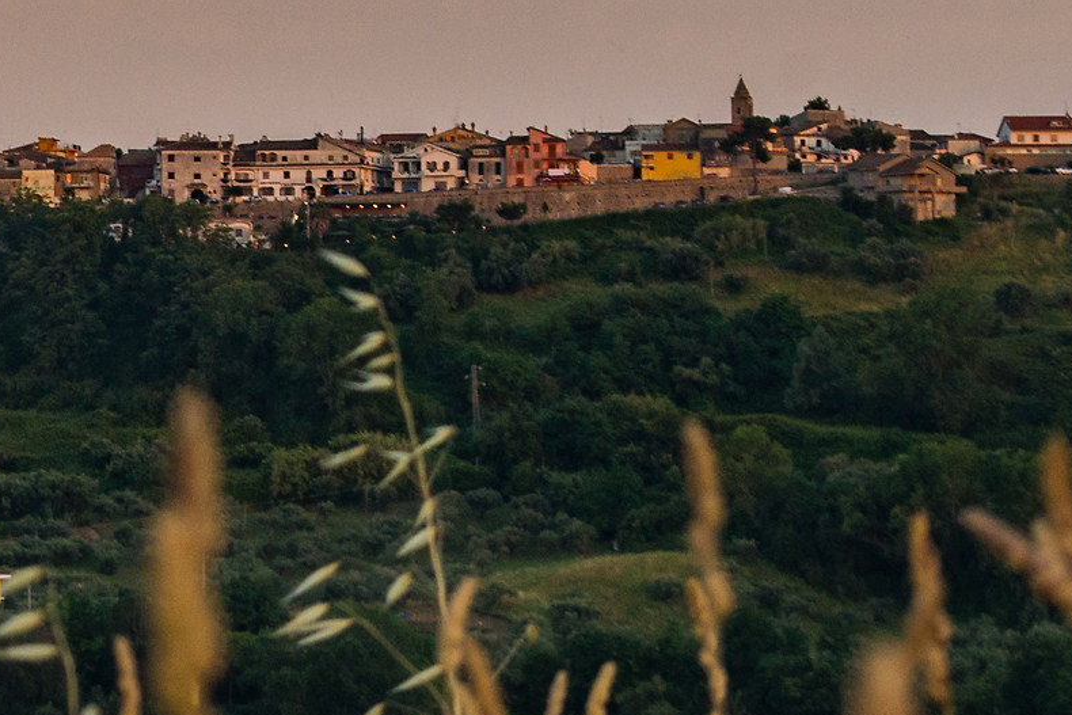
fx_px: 7461
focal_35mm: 251
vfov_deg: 5.5
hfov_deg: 8.1
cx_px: -167
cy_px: 84
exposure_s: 1/50
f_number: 11
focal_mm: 55
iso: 400
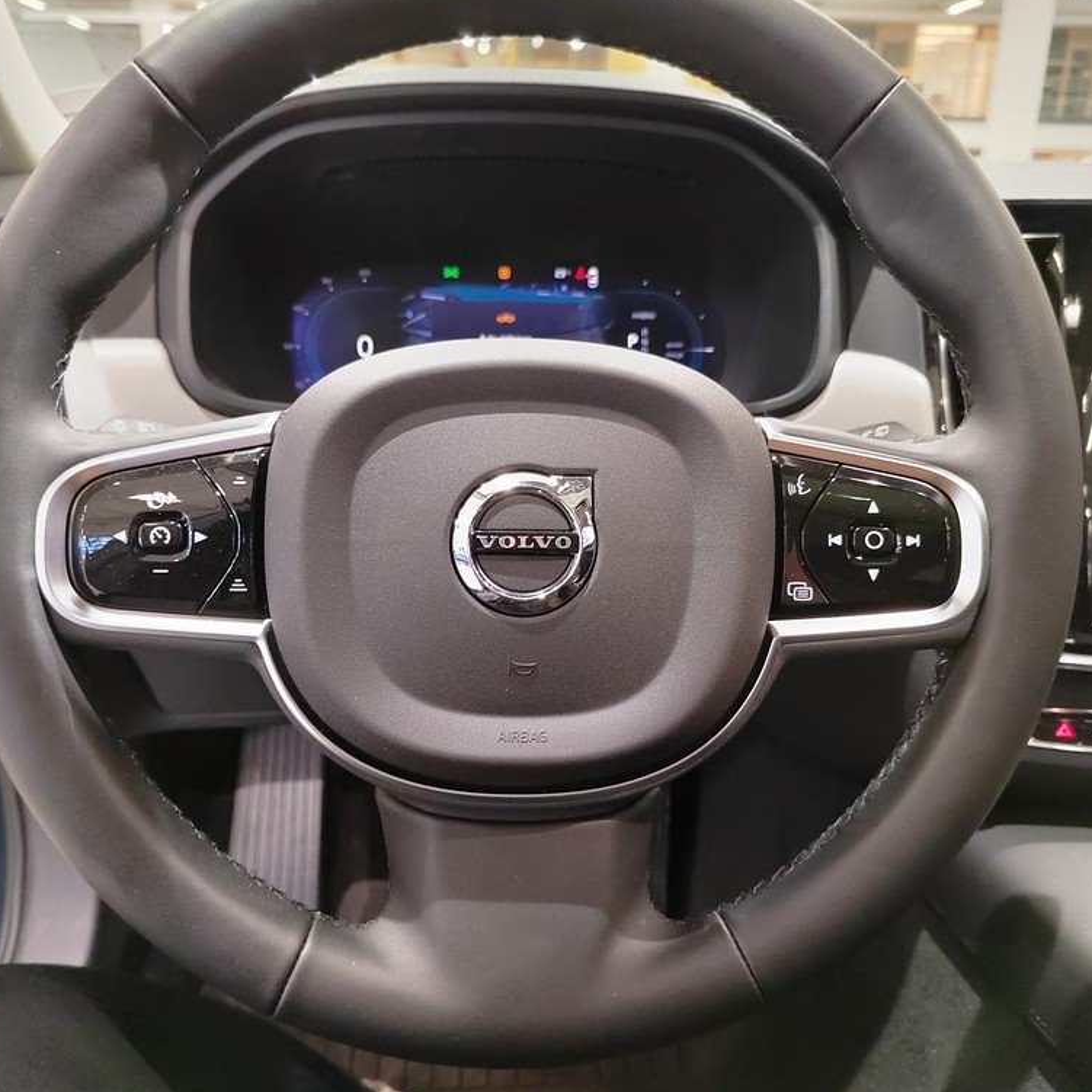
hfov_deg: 52.5
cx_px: 533
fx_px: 1106
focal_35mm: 31
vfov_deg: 52.5
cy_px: 544
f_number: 1.9
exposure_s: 1/40
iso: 3244
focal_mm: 5.52
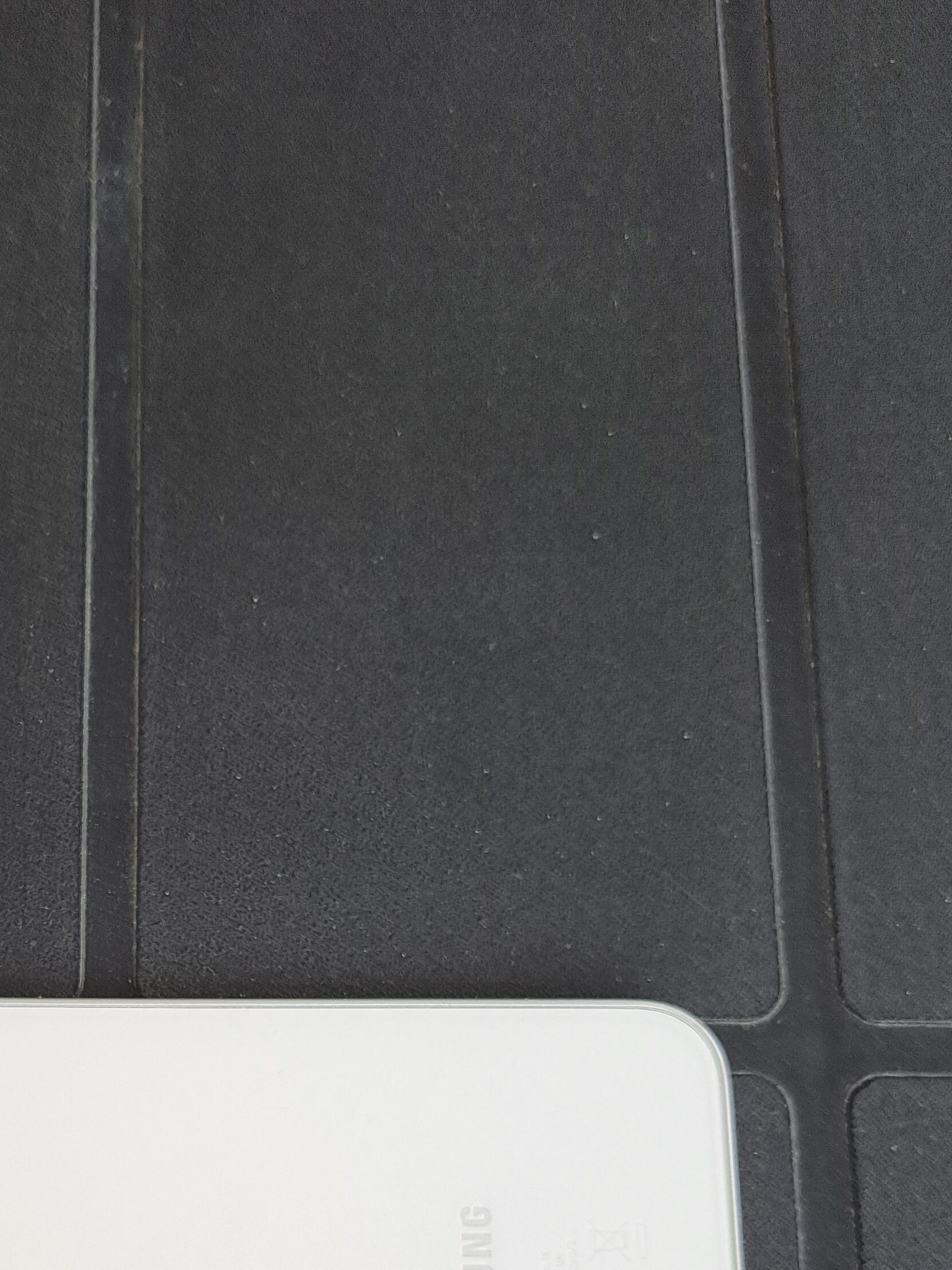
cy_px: 1170
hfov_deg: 27.9
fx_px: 1833
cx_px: 68
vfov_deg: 35.7
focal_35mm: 50
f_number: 1.8
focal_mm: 5.23
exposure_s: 1/100
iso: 50
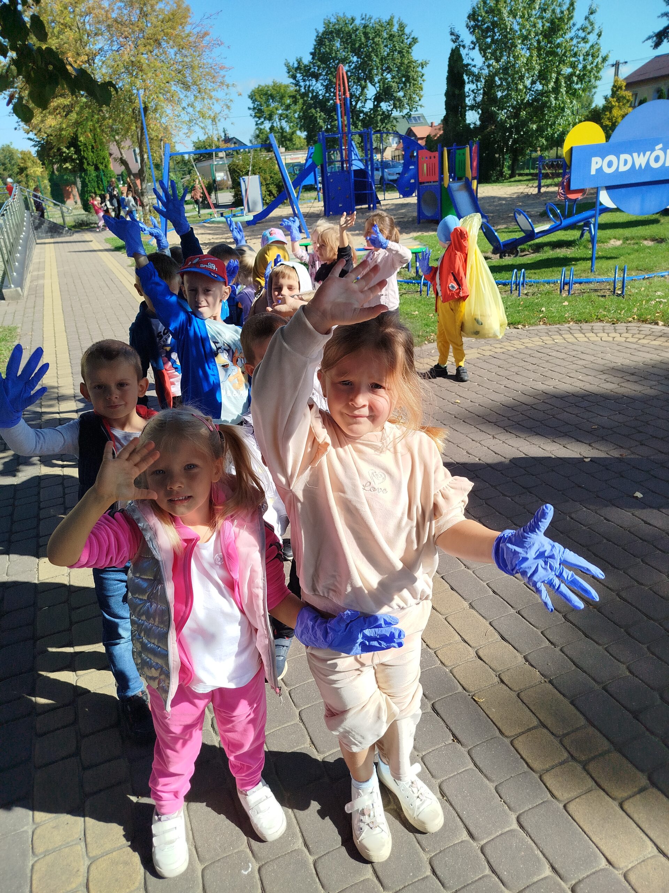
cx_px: 334
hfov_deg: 56.8
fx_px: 618
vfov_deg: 71.6
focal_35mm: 24
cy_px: 446
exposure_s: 1/780
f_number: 1.7
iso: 50
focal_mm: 5.31
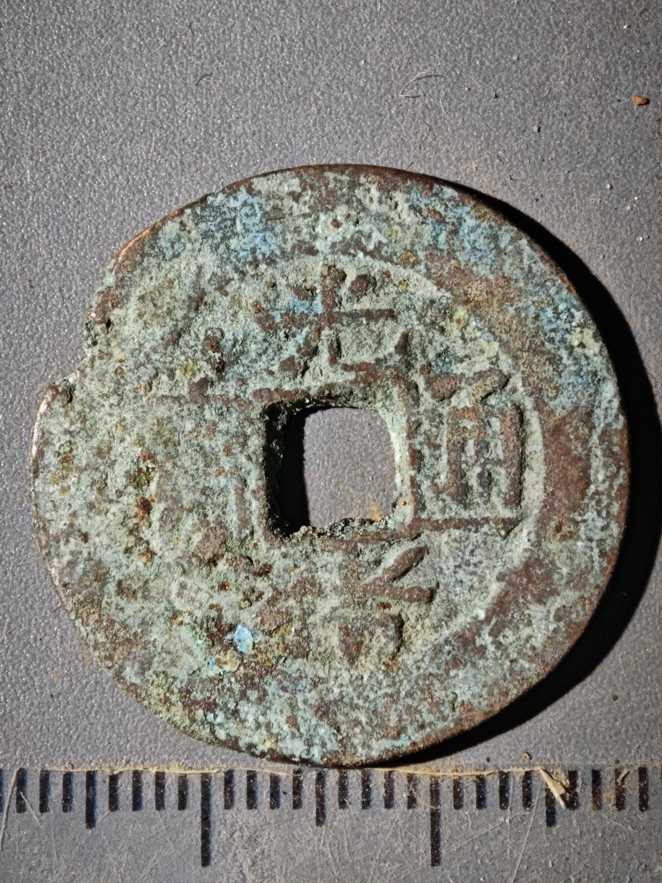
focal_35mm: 98
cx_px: 331
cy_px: 442
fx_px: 2499
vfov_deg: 20.0
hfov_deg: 15.1
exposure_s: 1/100
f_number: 2
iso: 160
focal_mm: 9
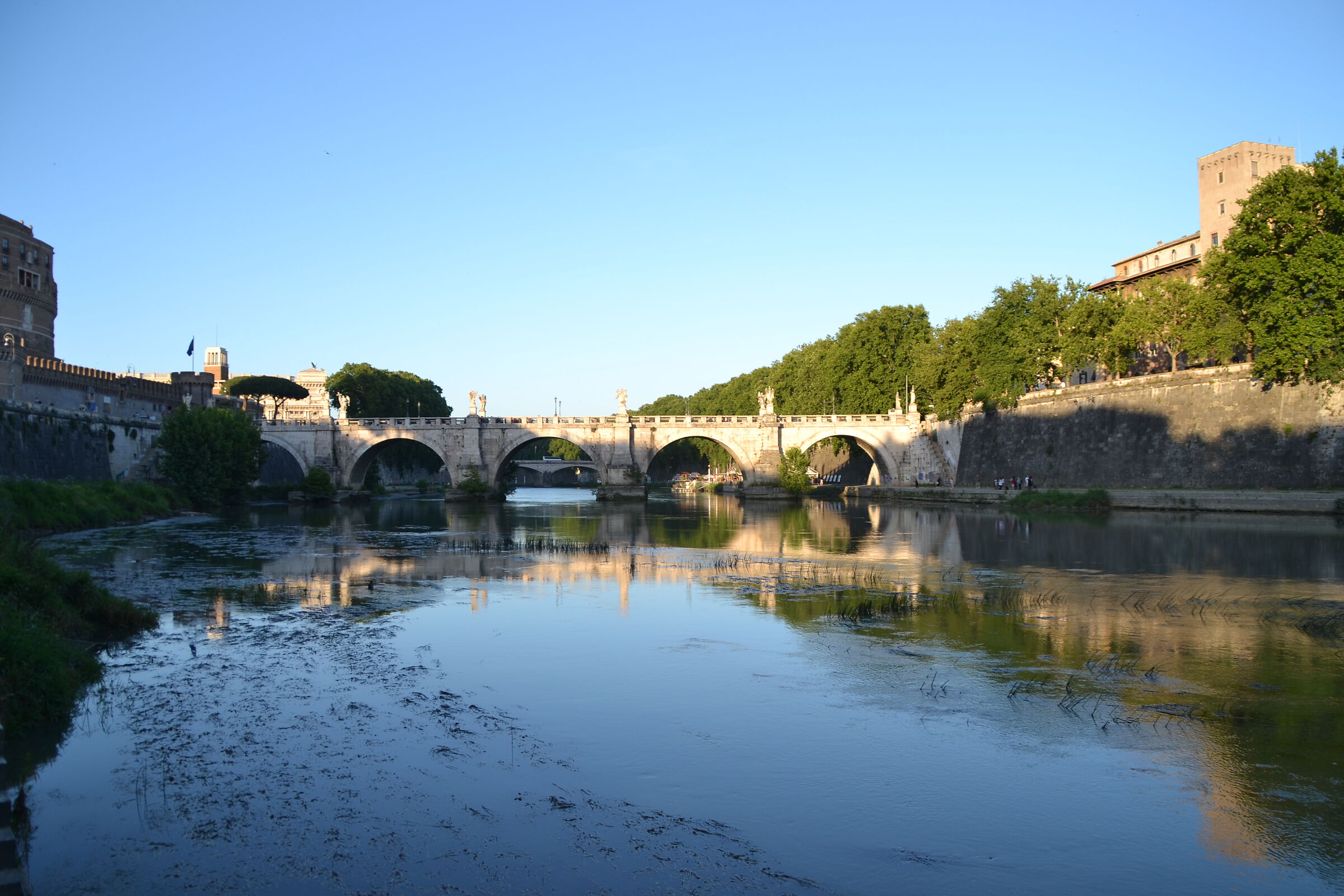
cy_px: 448
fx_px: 1008
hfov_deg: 67.4
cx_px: 672
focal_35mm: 27
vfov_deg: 47.9
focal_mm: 18
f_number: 6.3
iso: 100
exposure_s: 1/160
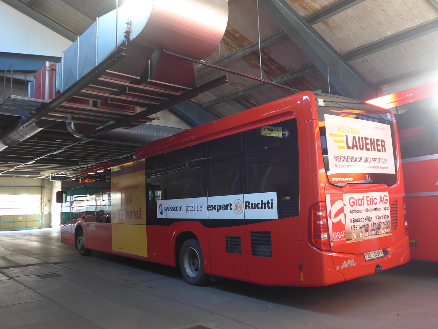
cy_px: 164
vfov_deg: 48.2
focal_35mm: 29
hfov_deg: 61.7
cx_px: 219
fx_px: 367
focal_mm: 6
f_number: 2
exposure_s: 1/60
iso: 200
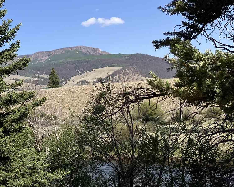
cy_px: 54
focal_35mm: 75
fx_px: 520
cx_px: -65
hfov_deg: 22.8
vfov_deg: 20.3
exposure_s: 1/1621
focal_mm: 3.99
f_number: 1.8
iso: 32
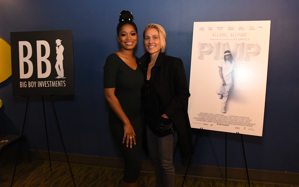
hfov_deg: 66.5
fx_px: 228
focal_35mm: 28
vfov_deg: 44.5
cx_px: 150
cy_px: 87
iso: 8000
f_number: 3.5
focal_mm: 18
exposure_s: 1/160
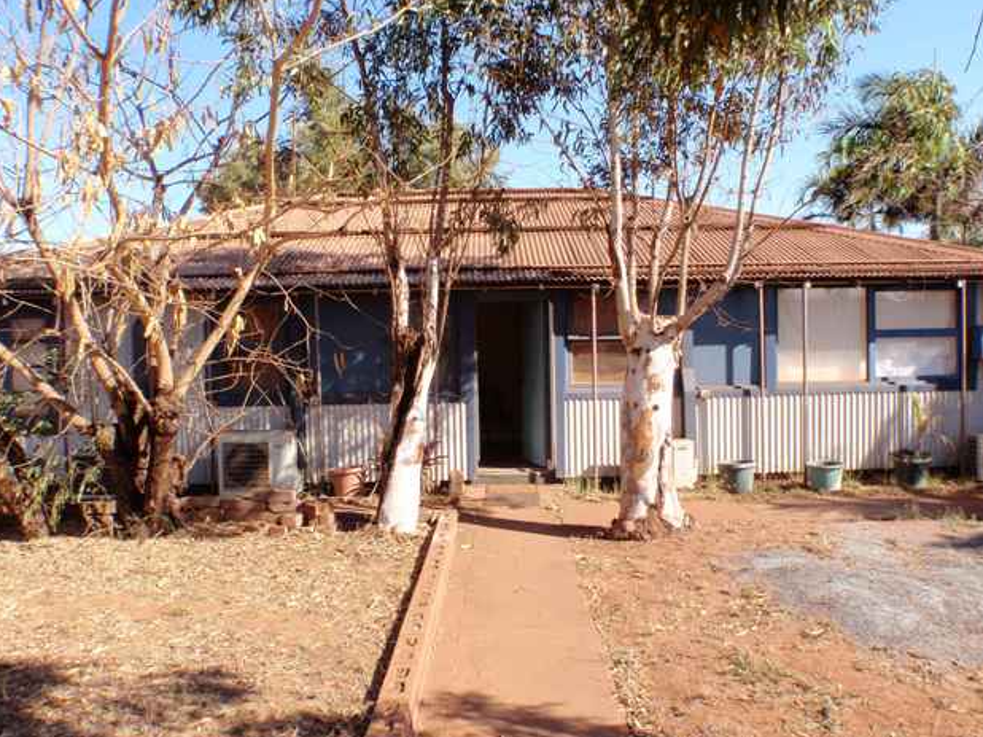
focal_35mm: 29
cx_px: 499
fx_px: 823
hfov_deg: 61.7
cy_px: 366
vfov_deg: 48.2
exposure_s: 1/160
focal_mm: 5
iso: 64
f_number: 5
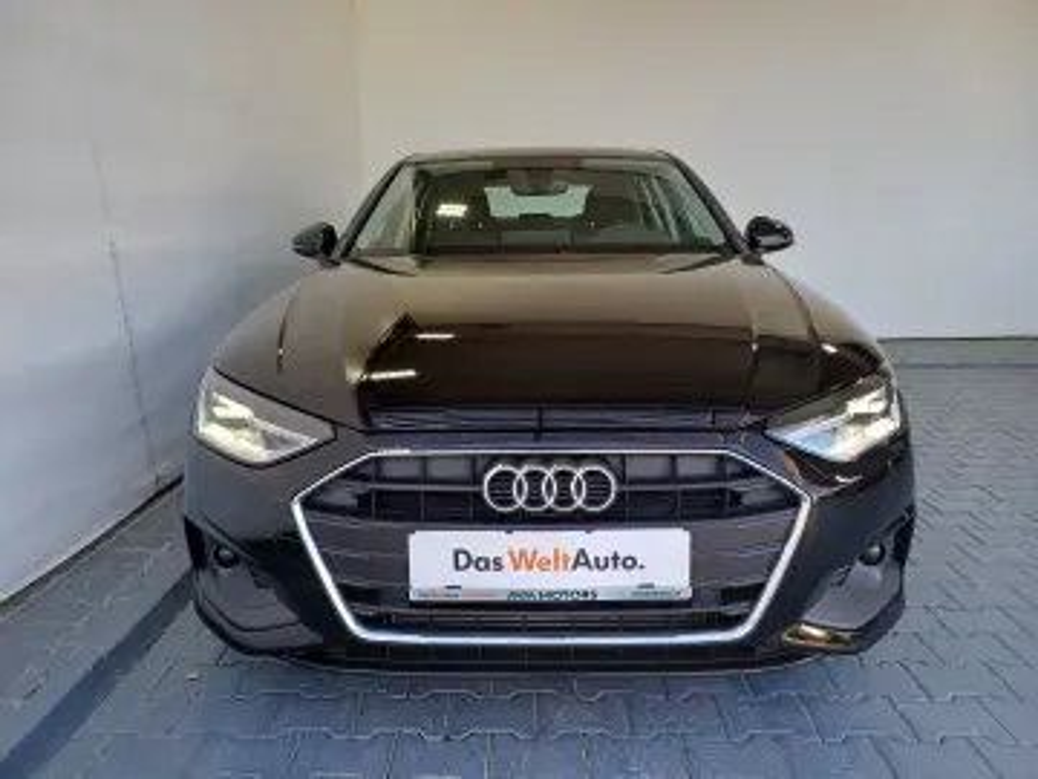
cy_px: 390
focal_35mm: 25
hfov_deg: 69.4
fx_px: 750
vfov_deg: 54.9
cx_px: 519
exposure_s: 1/106
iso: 50
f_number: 1.8
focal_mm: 4.65
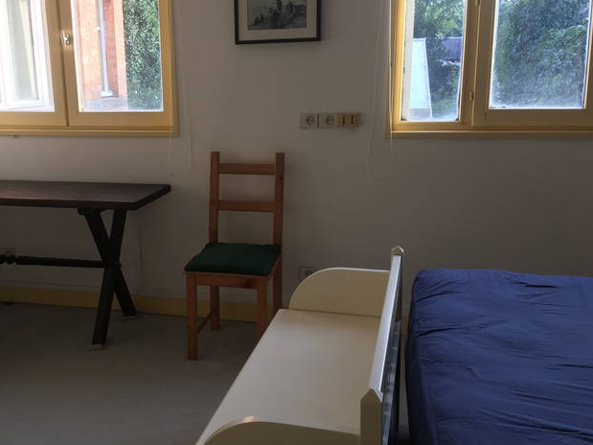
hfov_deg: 49.8
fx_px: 634
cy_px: 209
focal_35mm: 37
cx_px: 232
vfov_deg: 38.6
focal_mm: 4.15
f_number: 2.2
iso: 40
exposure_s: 1/100
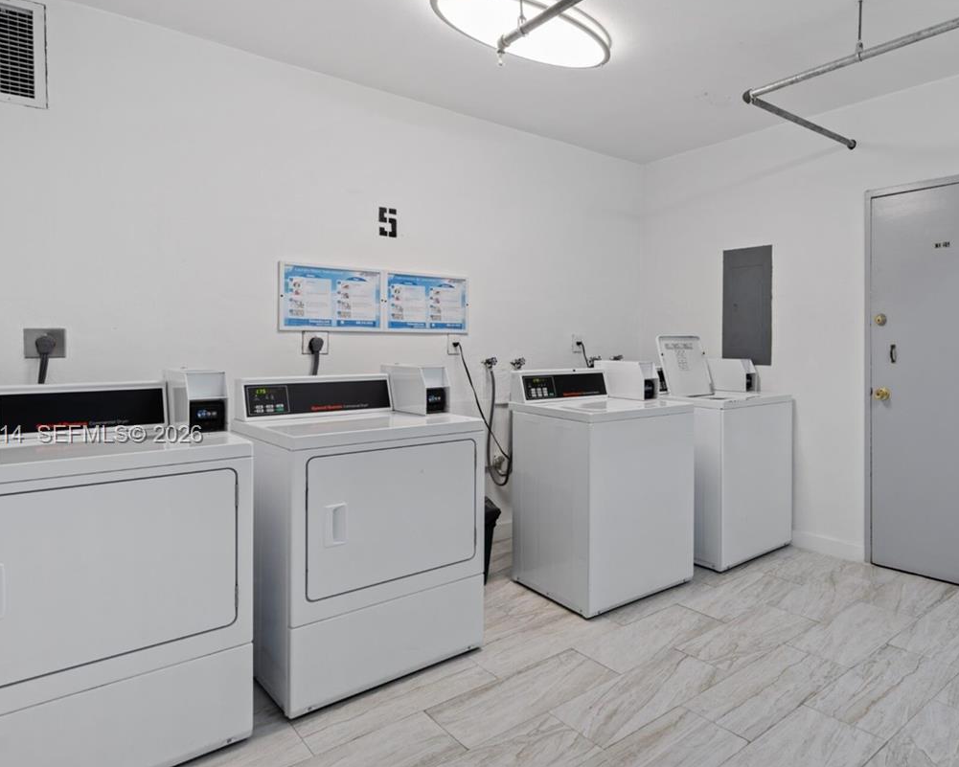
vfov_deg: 65.3
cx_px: 671
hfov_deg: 74.2
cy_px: 436
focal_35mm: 21
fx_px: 596
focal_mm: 14
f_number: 8
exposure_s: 1/2.5
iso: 100
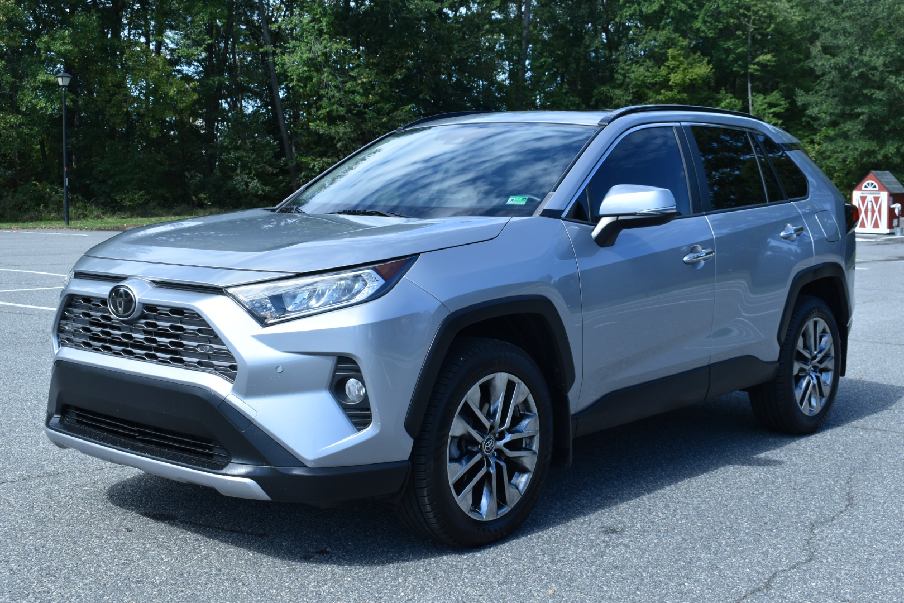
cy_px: 302
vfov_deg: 29.0
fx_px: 1168
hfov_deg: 42.3
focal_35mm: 46
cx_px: 452
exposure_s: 1/250
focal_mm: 31
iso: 200
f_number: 8
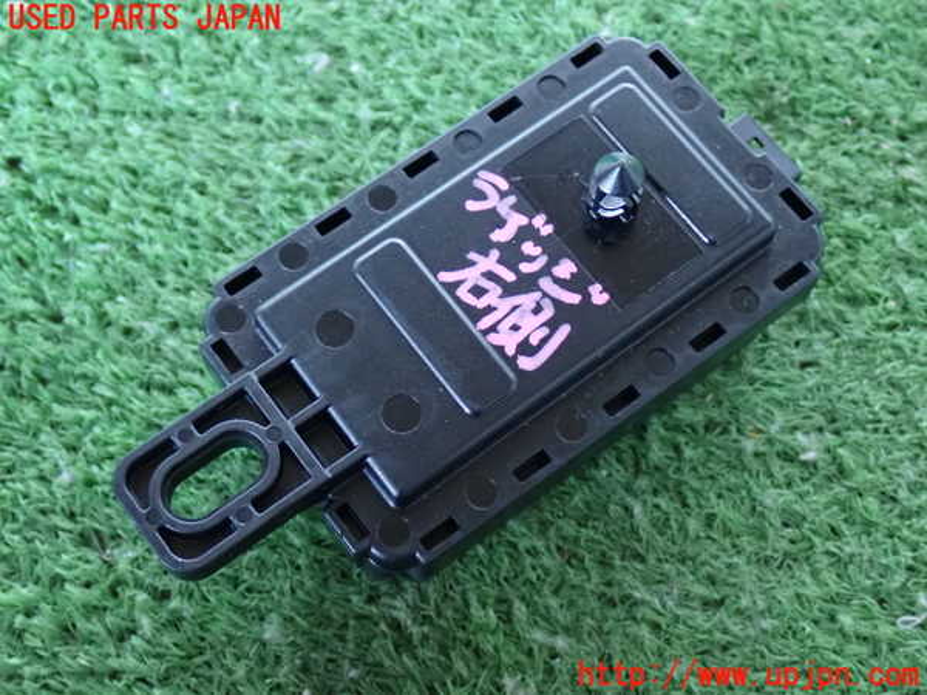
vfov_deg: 25.2
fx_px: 1553
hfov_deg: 33.2
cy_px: 348
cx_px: 464
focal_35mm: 58
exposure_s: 1/15
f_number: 3.5
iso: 1250
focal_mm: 10.35
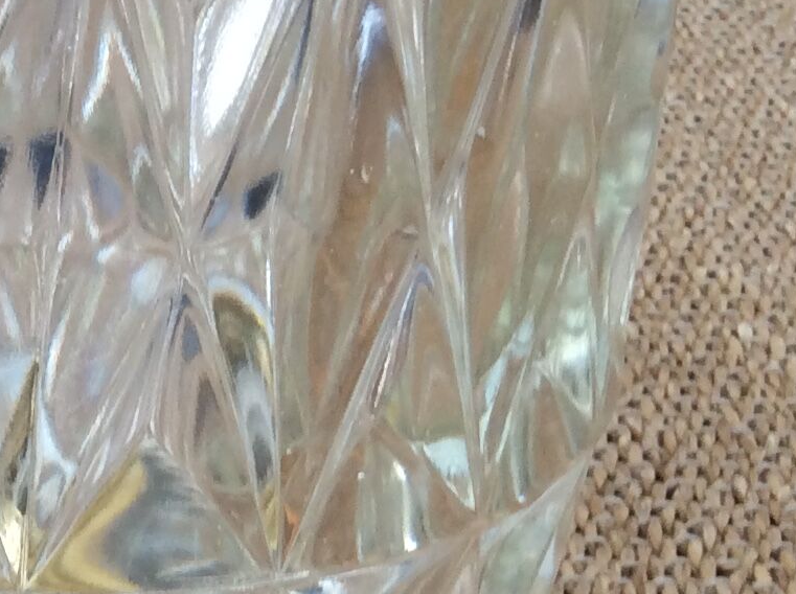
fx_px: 2502
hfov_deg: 17.1
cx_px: -220
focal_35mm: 109
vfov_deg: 13.4
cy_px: 519
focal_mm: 3.3
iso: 40
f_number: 2.4
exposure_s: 1/25
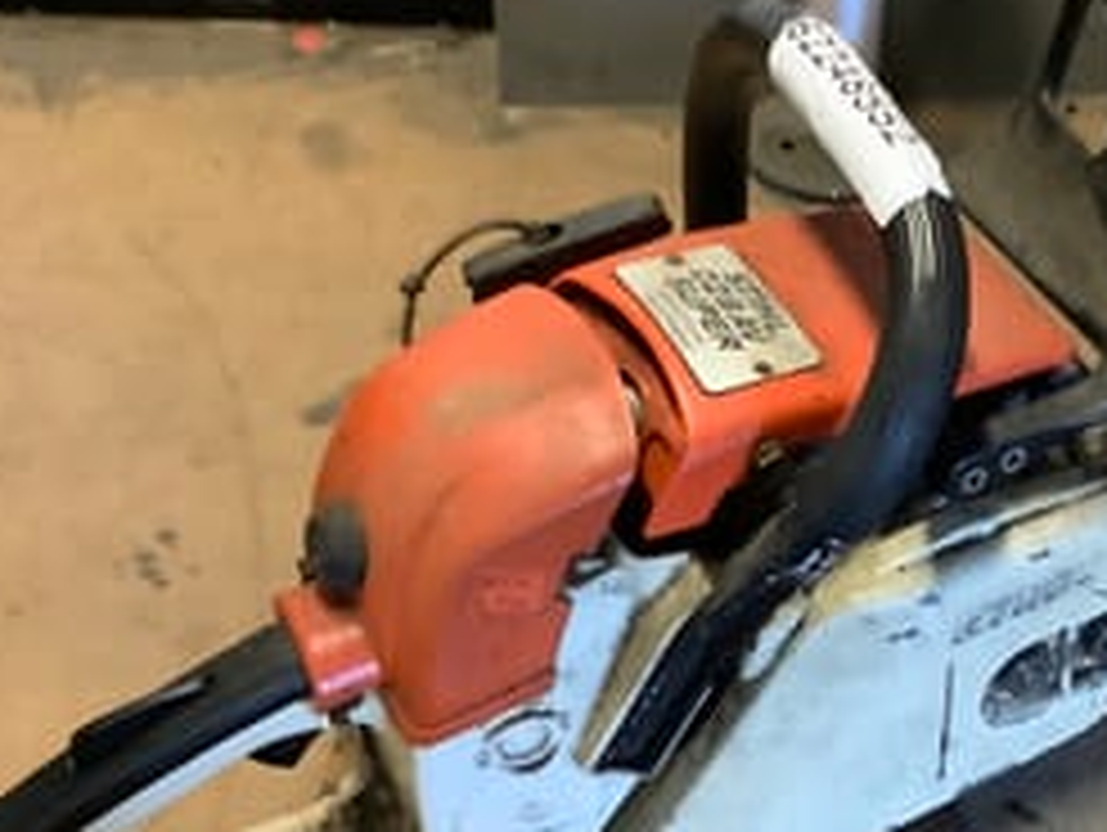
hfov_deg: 29.7
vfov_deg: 23.3
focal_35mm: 63
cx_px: 950
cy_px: 524
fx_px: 2017
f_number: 2.4
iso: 400
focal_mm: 3.3
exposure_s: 1/33
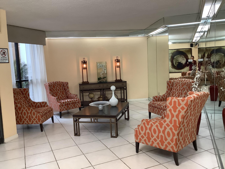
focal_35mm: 31
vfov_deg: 45.4
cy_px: 84
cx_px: 112
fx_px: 201
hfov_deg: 58.4
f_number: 2.4
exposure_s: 1/60
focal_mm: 3.3
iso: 250
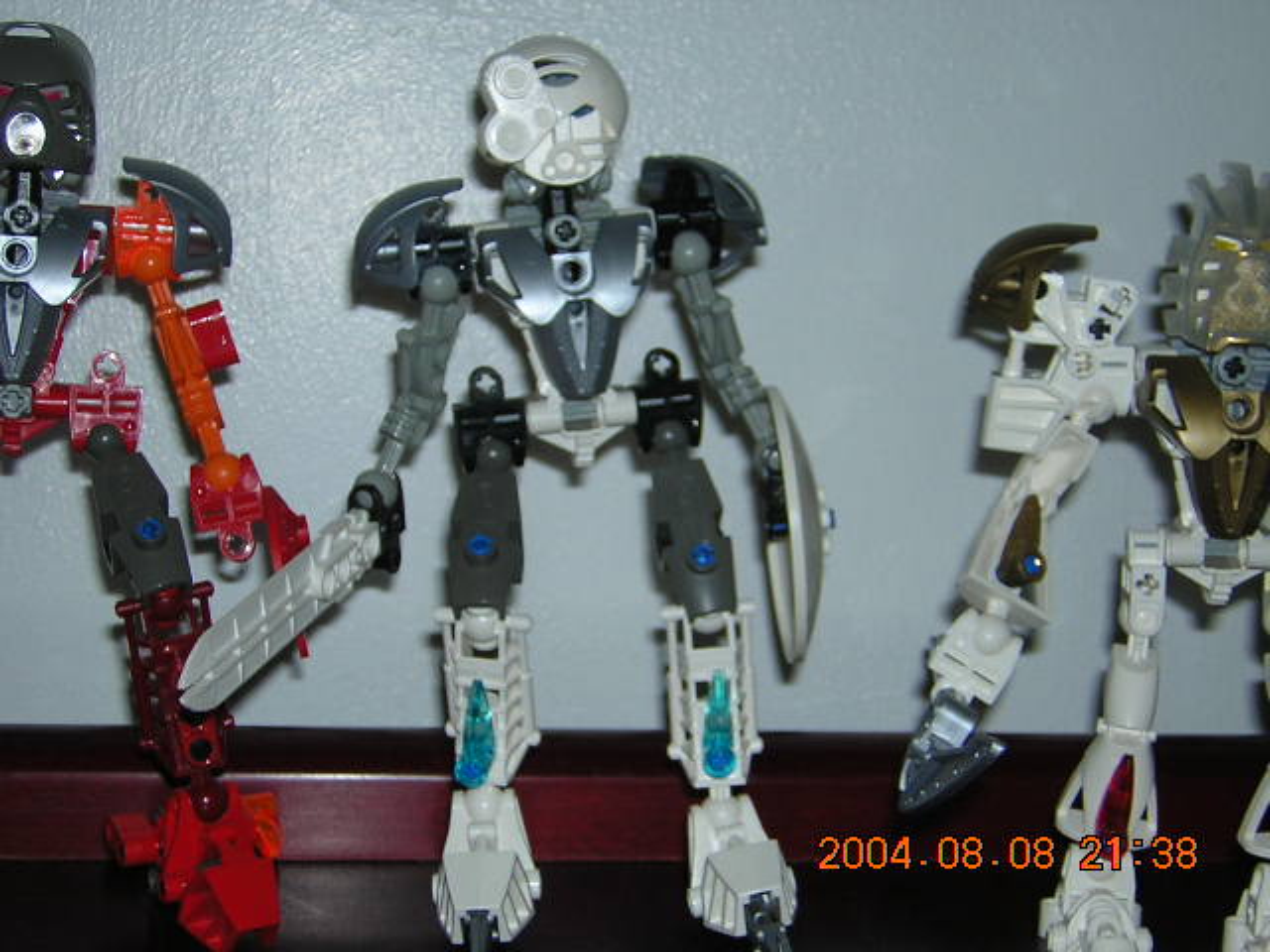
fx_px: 2568
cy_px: 476
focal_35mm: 70
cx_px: 635
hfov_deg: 27.8
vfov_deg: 21.0
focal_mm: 9.1
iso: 100
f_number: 3.6
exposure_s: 1/60.1
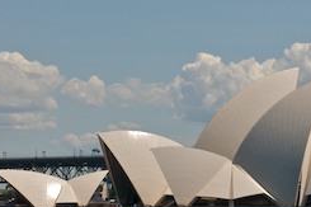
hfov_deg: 9.6
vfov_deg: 6.4
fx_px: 1839
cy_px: 170
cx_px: 268
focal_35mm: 213
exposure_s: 1/640
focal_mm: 58
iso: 320
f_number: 13
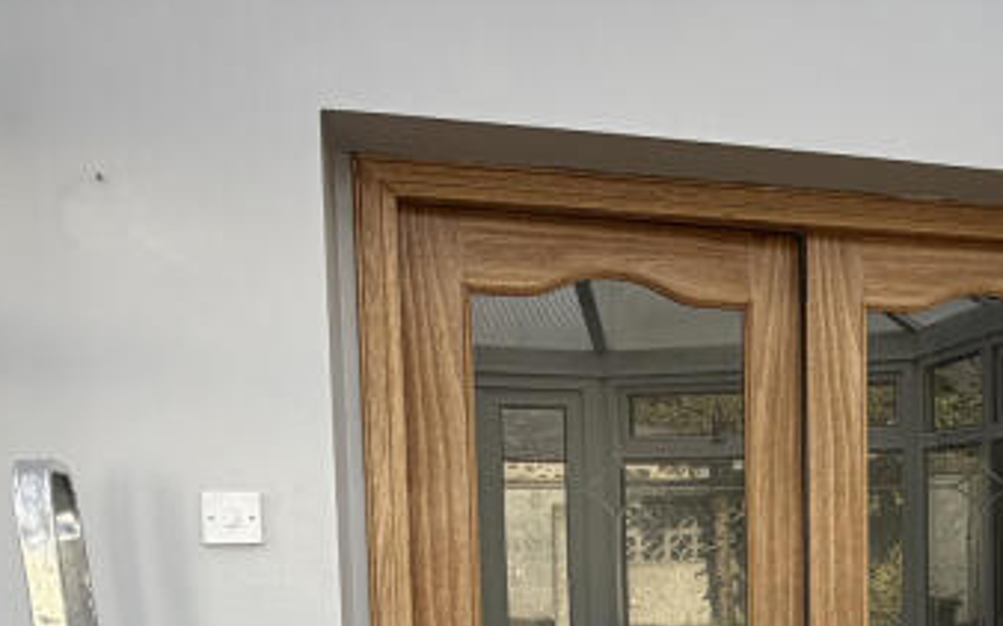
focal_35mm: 45
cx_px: 864
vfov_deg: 27.1
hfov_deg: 41.5
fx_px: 1230
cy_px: 611
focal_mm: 2.22
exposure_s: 1/164
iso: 40
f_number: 2.2
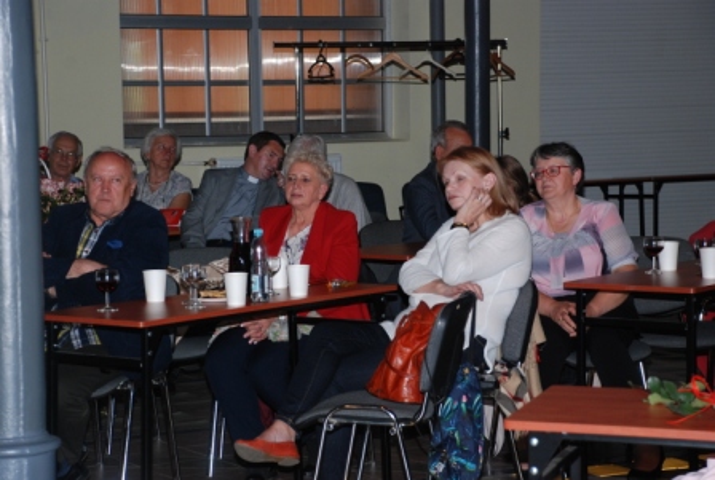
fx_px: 2090
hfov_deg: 19.4
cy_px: 240
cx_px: 358
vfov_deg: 13.1
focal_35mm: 105
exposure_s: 1/60
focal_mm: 70
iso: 400
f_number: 5.6
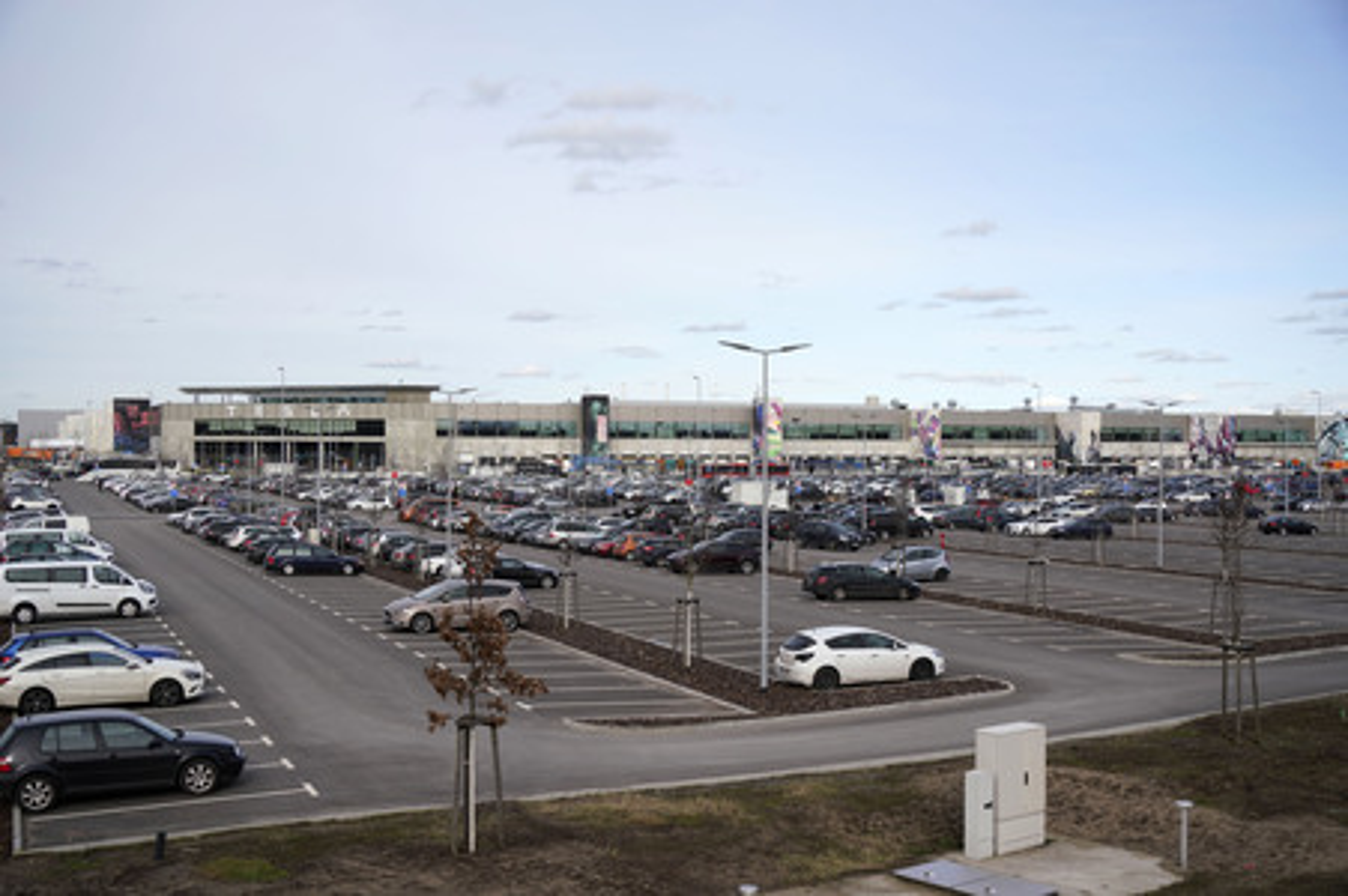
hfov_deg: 46.4
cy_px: 448
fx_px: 1571
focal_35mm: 42
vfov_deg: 31.8
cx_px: 674
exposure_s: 1/1600
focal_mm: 42
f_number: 5.6
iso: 320
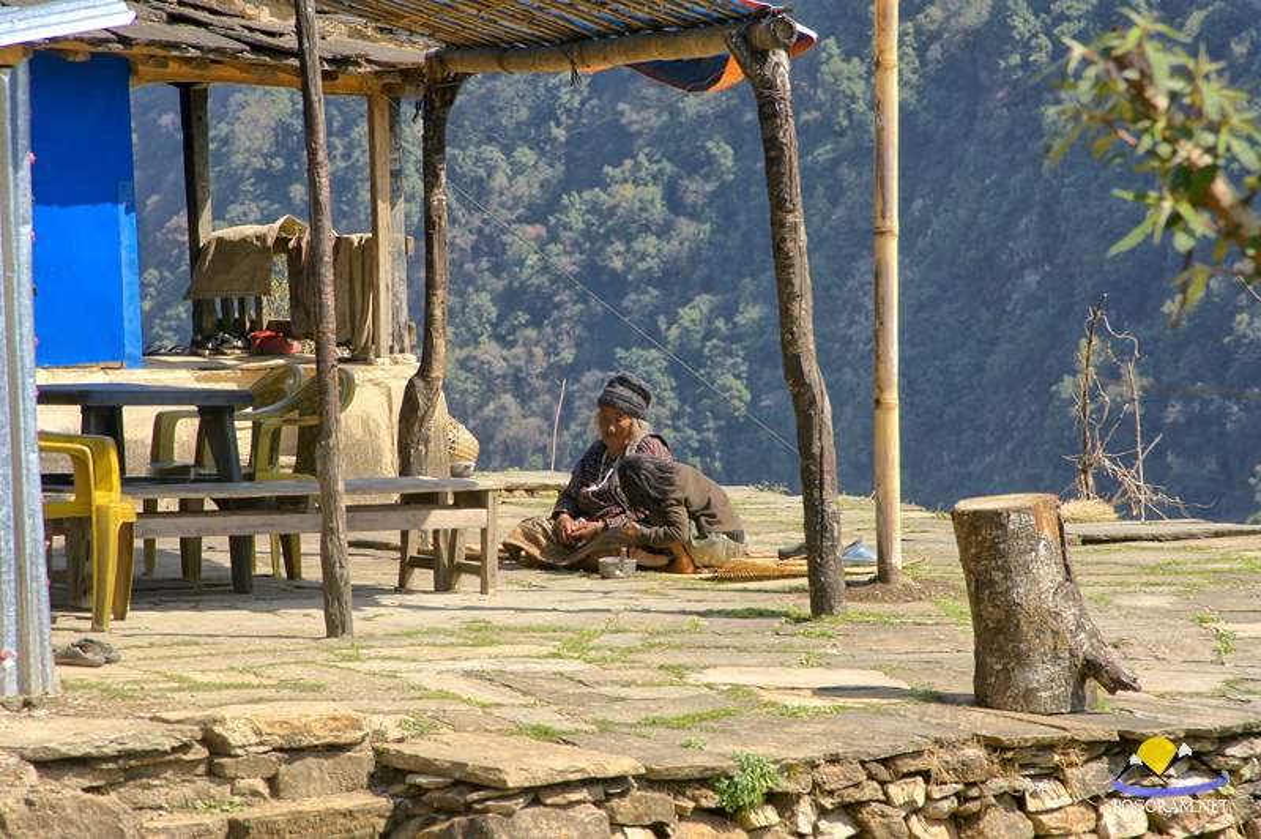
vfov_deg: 8.7
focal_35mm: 158
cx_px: 630
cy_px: 420
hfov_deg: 13.1
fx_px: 5512
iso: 320
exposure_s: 1/160
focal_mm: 105
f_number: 8
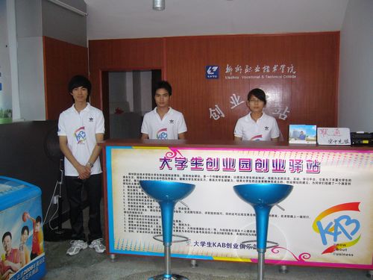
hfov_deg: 52.6
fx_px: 377
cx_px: 186
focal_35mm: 35
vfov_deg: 40.7
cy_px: 140
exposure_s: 1/60
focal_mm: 5.8
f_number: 2.8
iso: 200
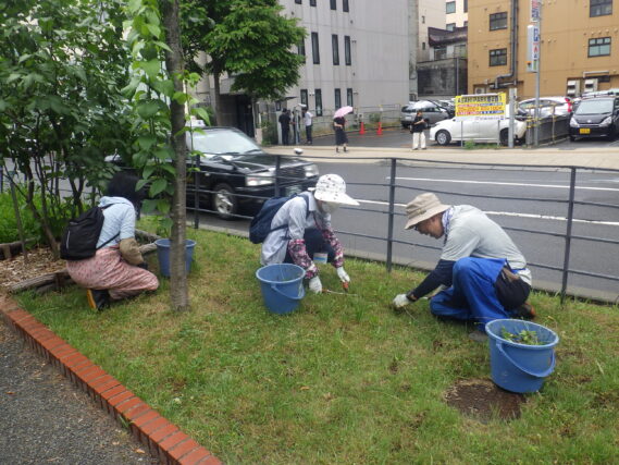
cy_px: 232
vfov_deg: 49.8
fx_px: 501
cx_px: 310
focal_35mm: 28
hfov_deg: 63.4
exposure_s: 1/200
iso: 125
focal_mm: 5
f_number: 4.2
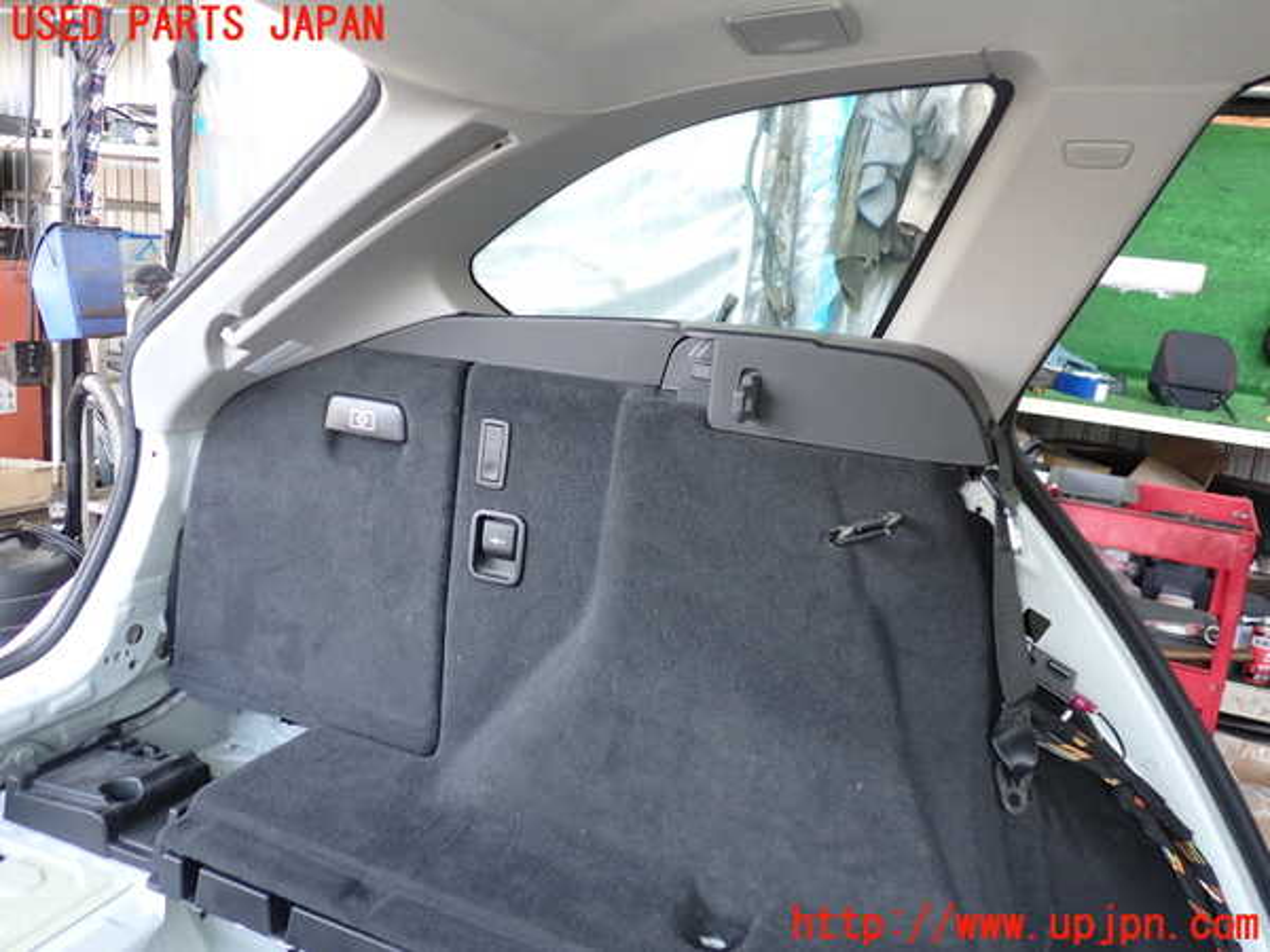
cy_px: 476
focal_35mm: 30
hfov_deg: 60.0
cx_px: 635
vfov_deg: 46.8
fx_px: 1101
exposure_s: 1/50
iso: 200
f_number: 2.3
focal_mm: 5.4
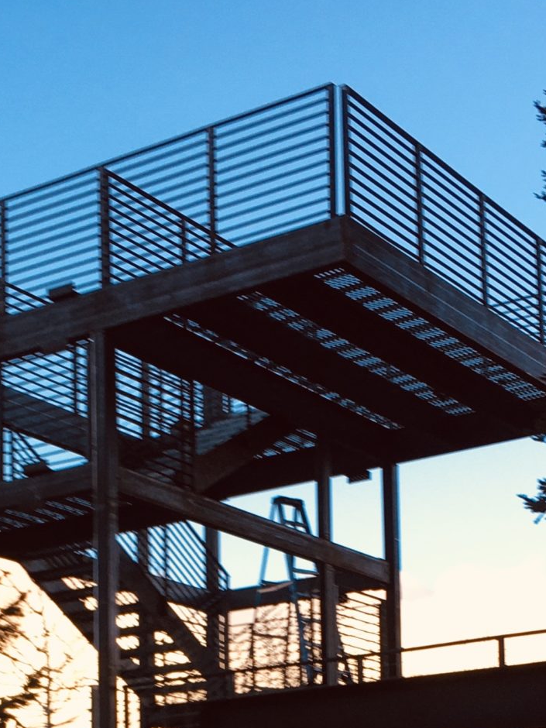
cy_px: 814
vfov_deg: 23.1
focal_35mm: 79
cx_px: 263
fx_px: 1661
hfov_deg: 18.7
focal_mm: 4.15
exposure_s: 1/120
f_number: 2.2
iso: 25
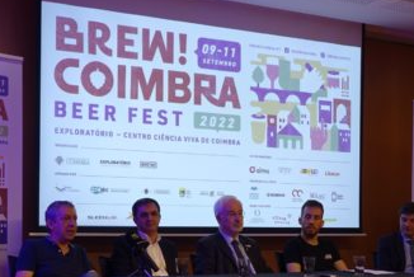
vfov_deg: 21.0
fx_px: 737
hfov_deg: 31.3
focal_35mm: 64
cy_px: 227
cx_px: 178
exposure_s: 1/30
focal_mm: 10.49
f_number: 2.8
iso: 125
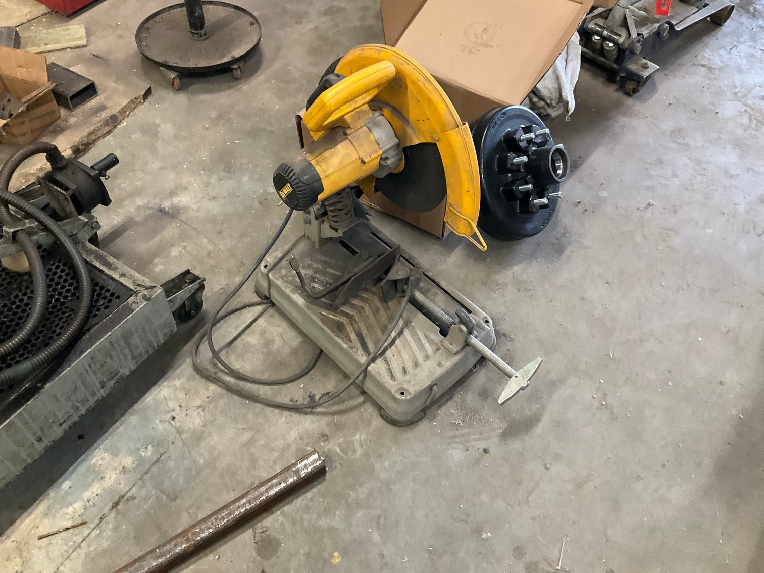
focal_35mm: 29
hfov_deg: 61.7
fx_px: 640
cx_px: 382
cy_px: 286
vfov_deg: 48.2
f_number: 1.8
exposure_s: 1/60
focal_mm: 3
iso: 200
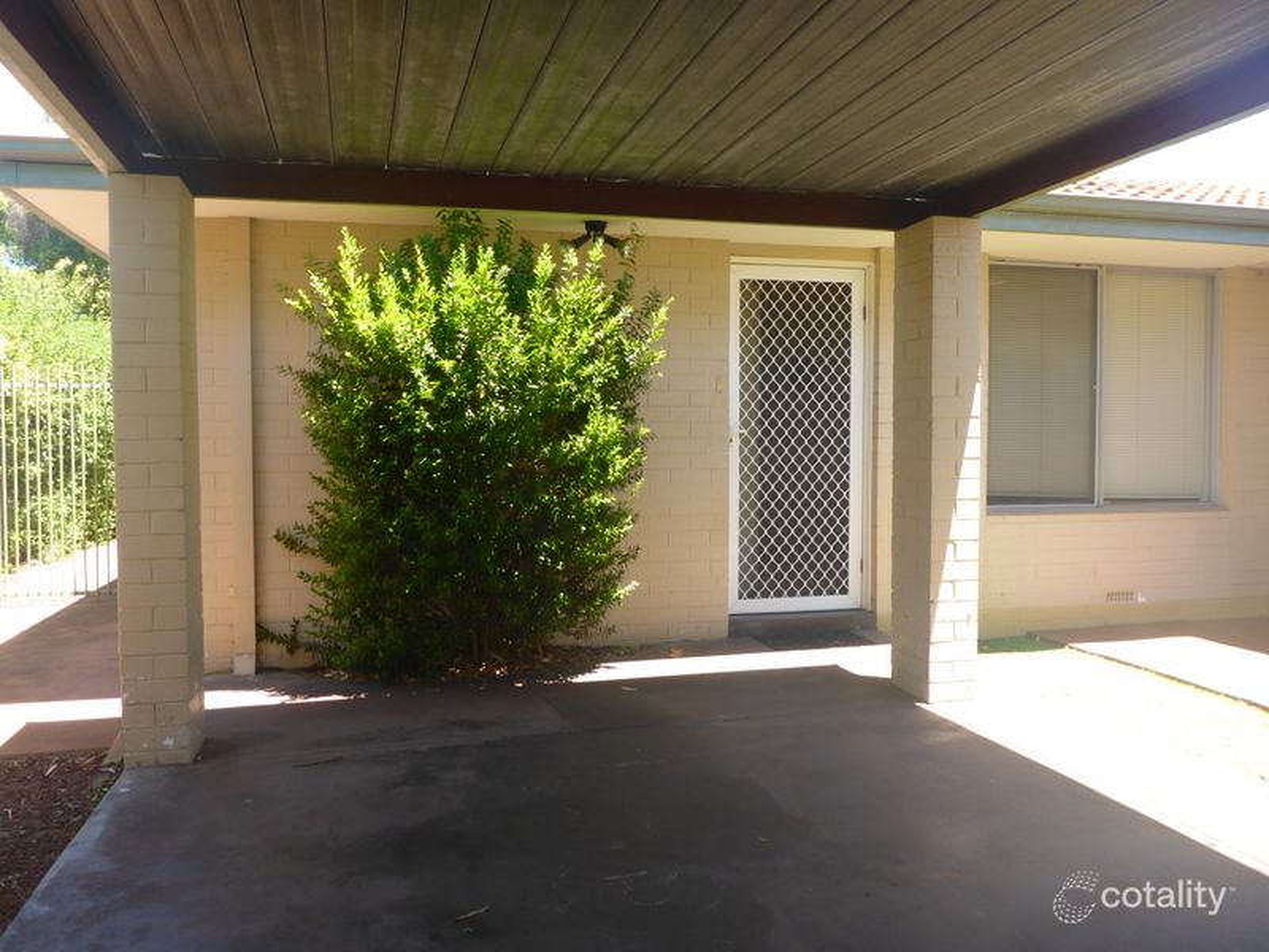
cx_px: 634
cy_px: 476
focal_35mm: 28
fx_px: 1026
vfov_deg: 49.7
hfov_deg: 63.4
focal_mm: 4.9
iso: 100
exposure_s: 1/125
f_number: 3.3
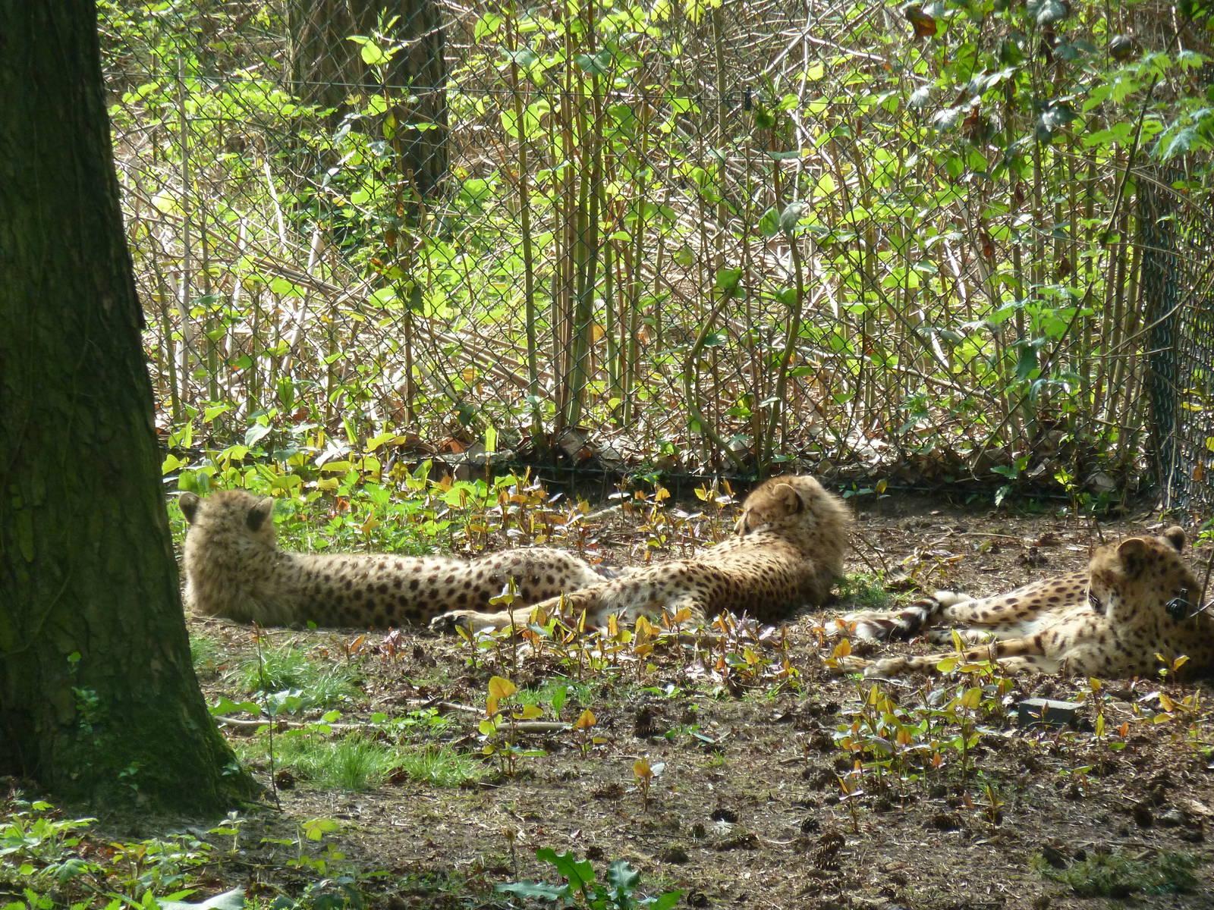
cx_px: 607
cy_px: 455
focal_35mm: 300
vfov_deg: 5.0
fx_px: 10521
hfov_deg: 6.6
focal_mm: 49.2
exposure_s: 1/125
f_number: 4.9
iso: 250
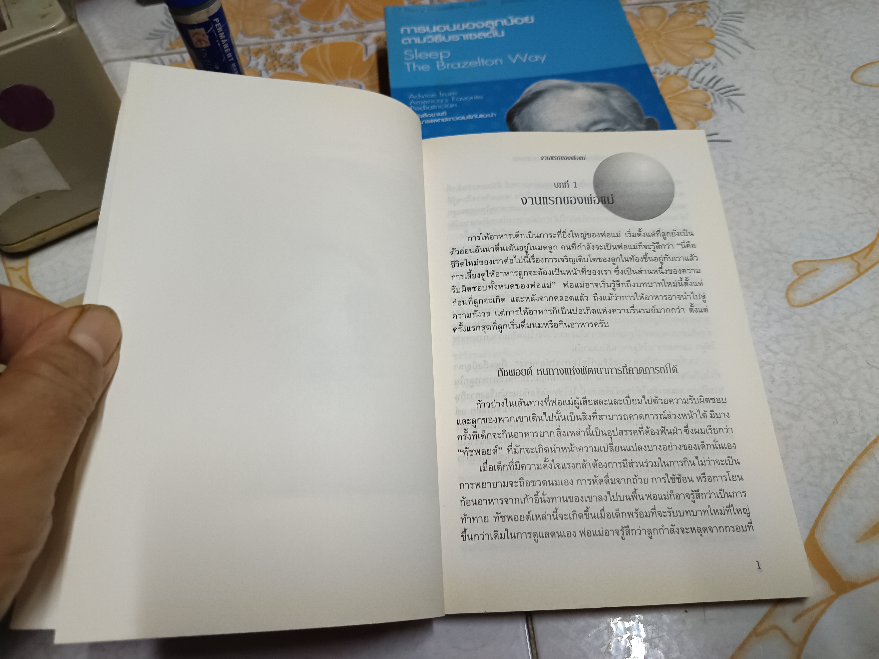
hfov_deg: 71.6
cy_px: 330
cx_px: 440
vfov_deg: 56.8
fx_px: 609
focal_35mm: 24
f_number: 1.7
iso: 986
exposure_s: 1/50
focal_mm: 5.31
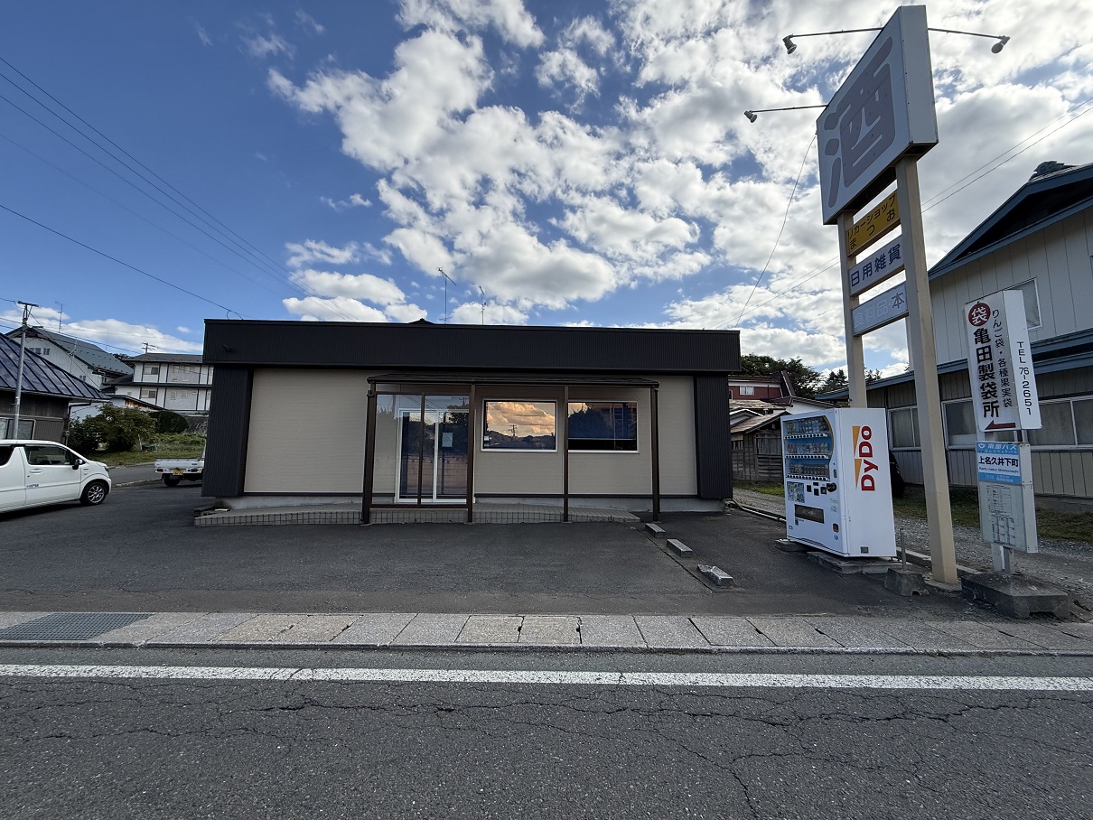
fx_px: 442
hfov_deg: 102.1
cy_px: 410
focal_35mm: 14
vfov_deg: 85.7
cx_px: 546
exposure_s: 1/2320
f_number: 2.2
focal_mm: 2.22
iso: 64
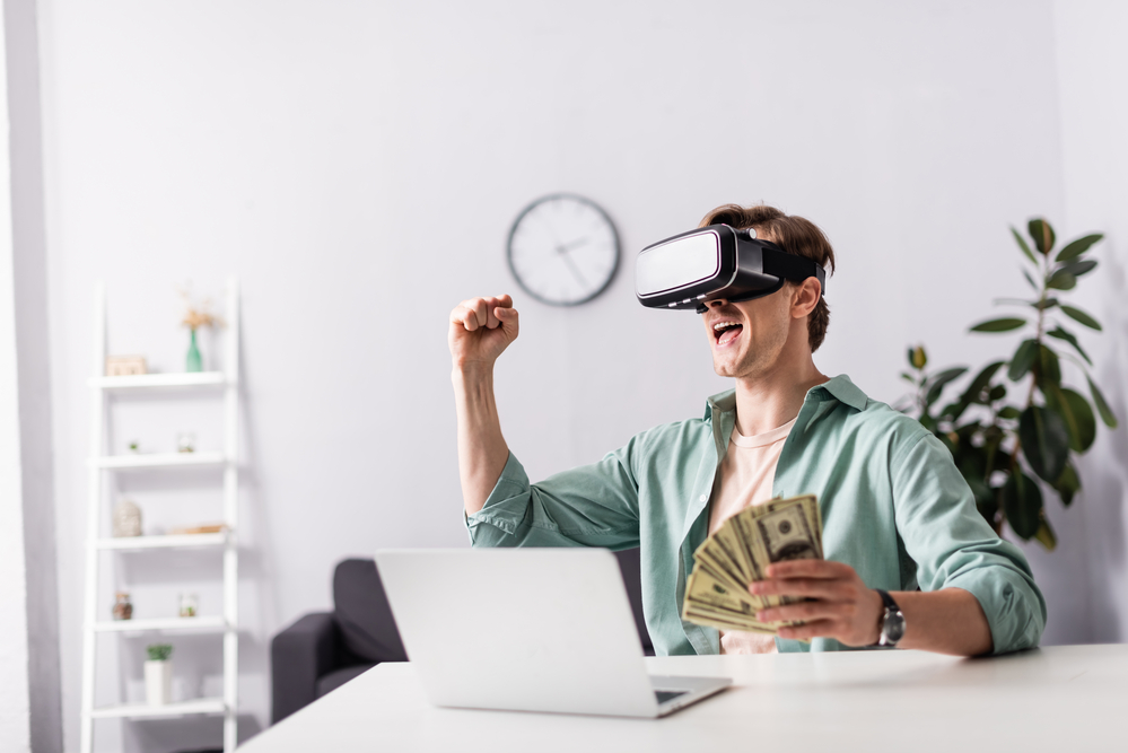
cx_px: 564
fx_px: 1567
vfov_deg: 27.0
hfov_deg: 39.6
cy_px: 376
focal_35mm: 50
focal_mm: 50
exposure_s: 1/200
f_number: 2.2
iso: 100
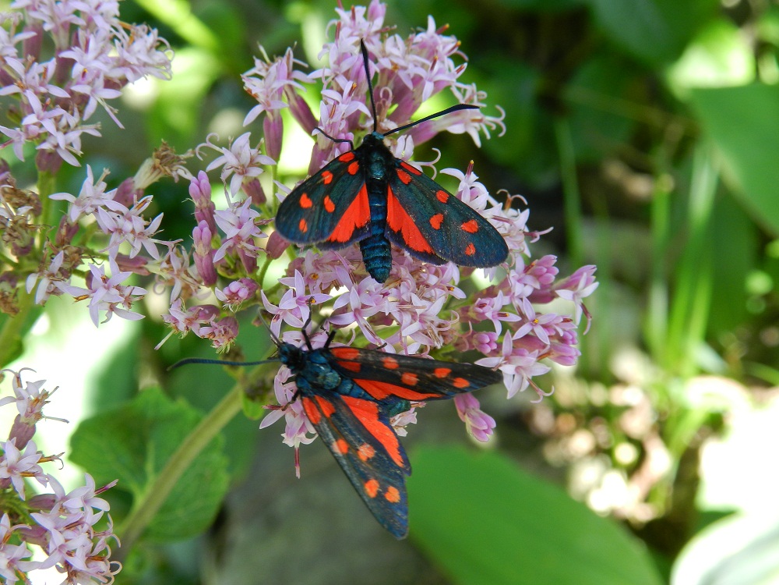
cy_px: 292
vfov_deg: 27.5
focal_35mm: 53
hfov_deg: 36.2
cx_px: 390
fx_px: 1193
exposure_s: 1/80
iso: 160
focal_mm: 9.4
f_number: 4.4
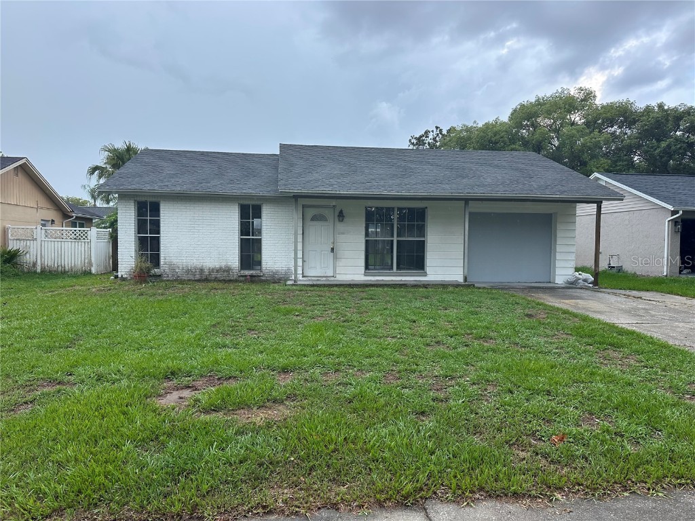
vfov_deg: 56.8
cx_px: 348
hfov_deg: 71.6
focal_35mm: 24
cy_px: 260
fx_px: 482
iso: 80
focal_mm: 6.86
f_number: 1.78
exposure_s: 1/570
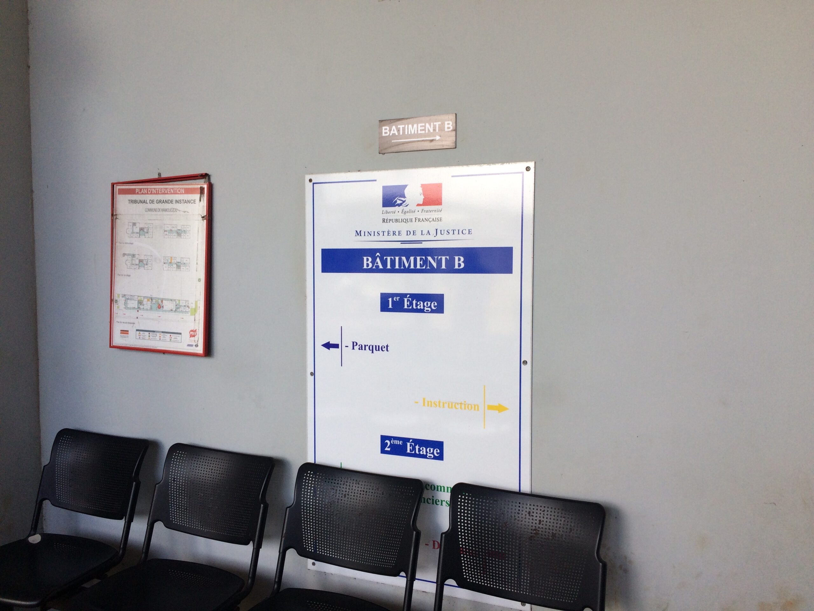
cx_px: 407
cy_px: 306
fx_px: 682
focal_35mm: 29
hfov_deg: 61.7
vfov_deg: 48.2
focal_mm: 4.15
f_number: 2.2
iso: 32
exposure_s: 1/326
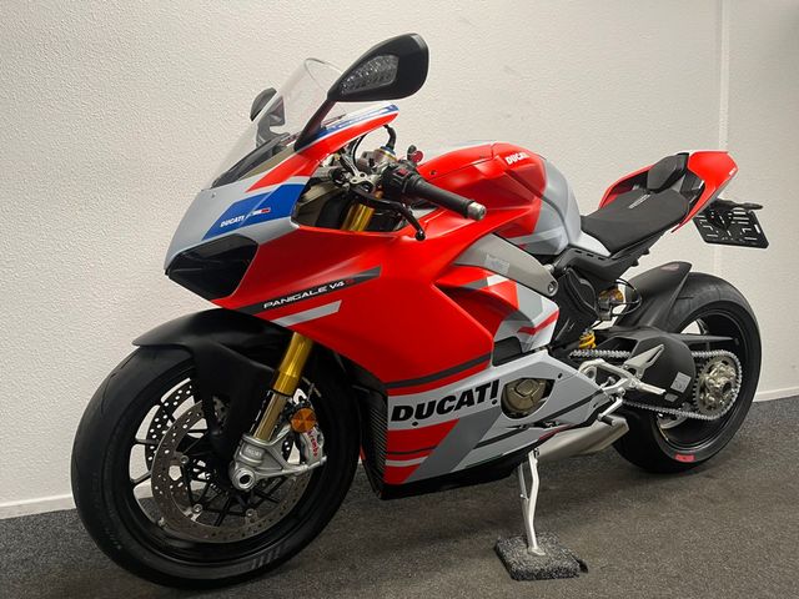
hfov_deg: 67.3
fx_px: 600
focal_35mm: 26
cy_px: 300
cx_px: 400
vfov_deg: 53.1
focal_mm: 5.1
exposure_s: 1/50
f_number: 1.6
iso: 100
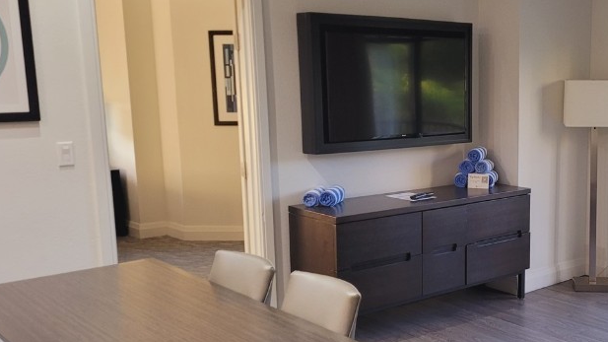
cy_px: 236
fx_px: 758
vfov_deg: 25.3
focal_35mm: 47
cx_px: 478
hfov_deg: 42.0
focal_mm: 5.4
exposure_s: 1/60
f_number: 1.8
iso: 200
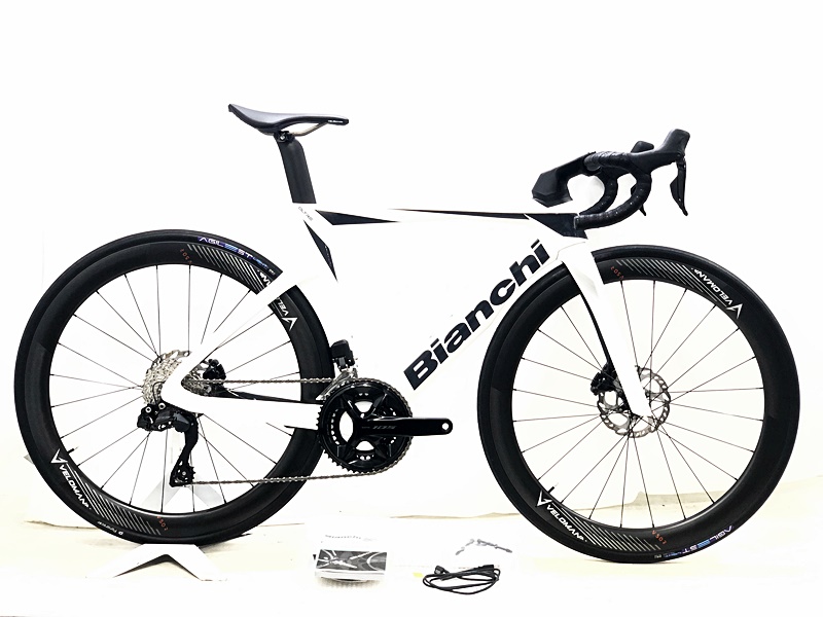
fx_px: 1236
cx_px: 412
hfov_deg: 36.8
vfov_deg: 28.0
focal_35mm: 52
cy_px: 308
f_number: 2.4
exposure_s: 1/25
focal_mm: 6
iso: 125
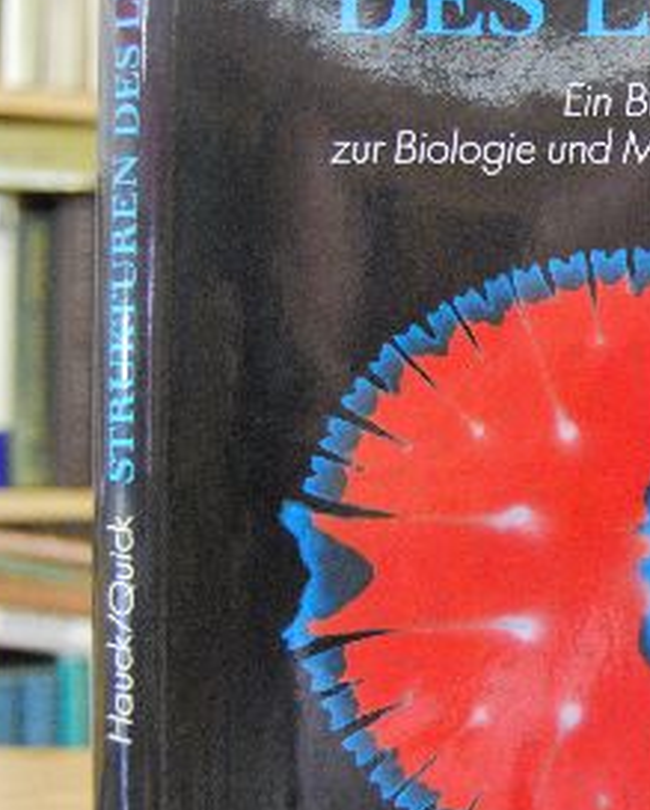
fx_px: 1849
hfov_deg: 19.2
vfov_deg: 24.7
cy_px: 421
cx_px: 690
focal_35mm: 77
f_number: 3.8
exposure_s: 1/30
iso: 1400
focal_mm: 20
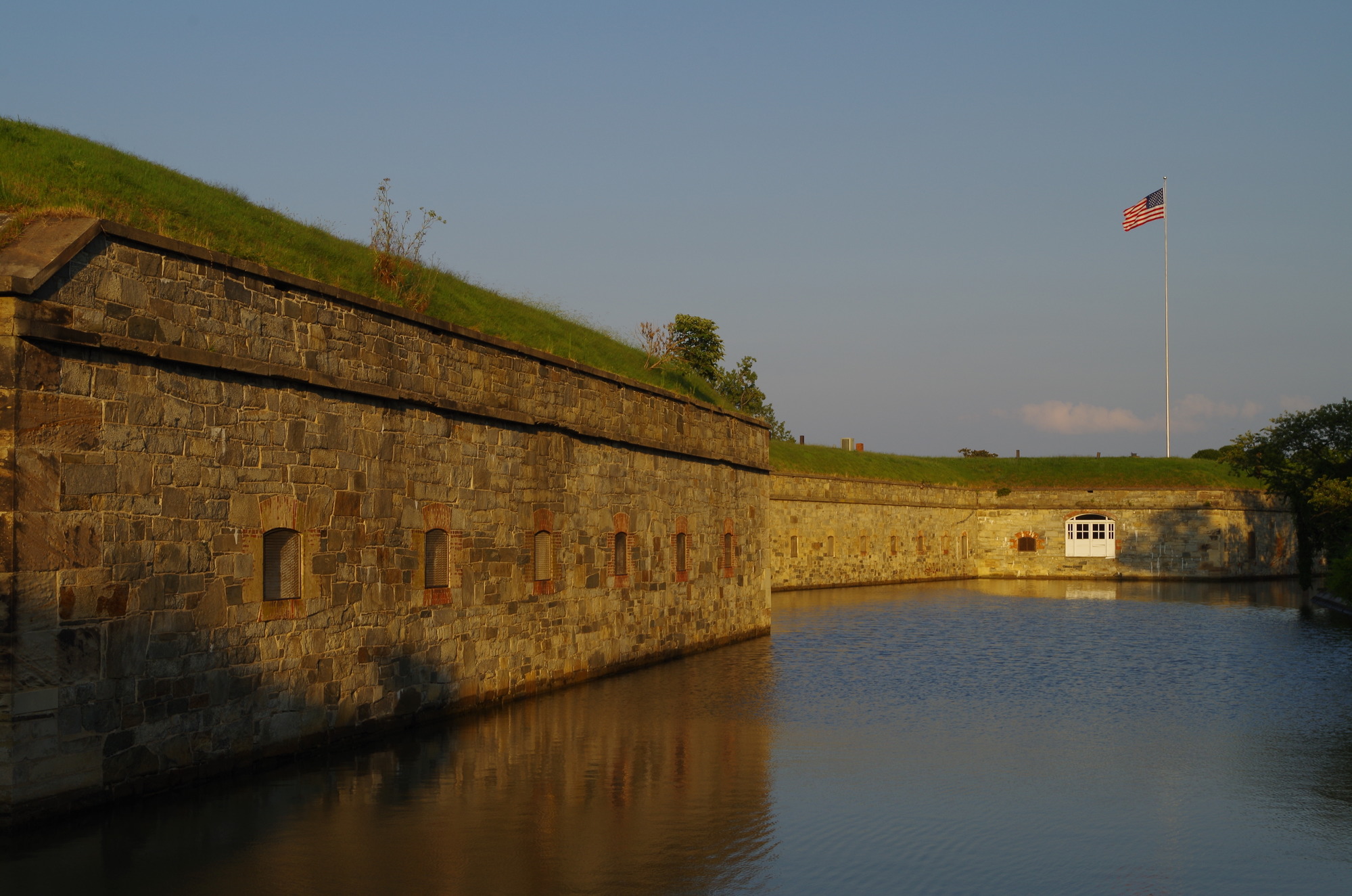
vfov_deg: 25.9
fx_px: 1949
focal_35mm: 52
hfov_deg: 38.3
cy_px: 448
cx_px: 676
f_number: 10
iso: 100
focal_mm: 35
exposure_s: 1/60
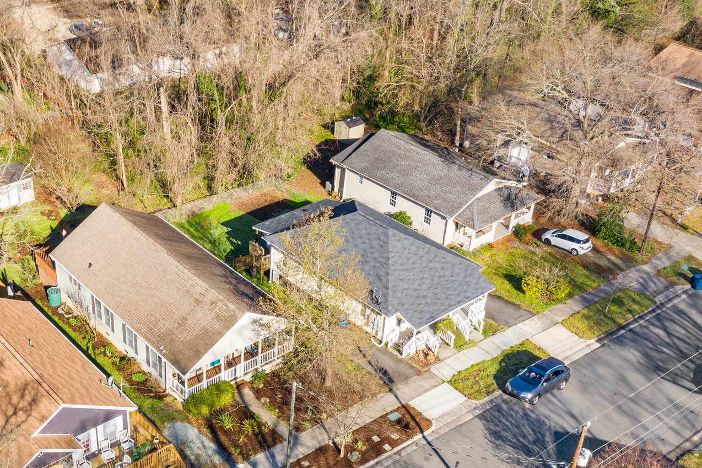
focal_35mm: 45
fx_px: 877
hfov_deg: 42.4
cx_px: 187
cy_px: 282
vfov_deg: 29.8
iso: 100
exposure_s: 1/500
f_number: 5.6
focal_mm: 10.26
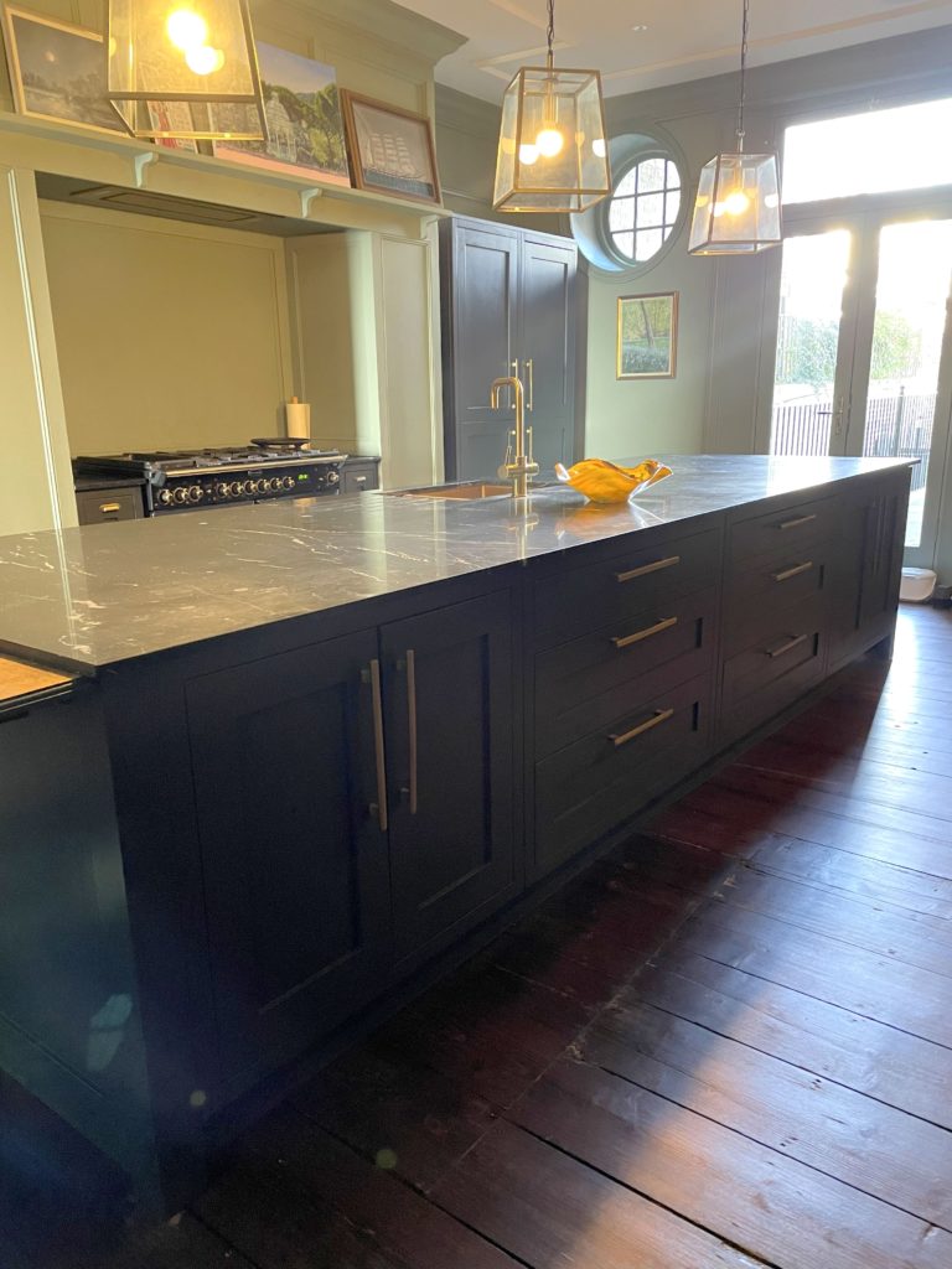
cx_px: 476
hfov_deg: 53.1
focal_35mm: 26
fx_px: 953
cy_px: 634
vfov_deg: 67.3
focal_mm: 4.2
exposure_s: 1/50
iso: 500
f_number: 1.6
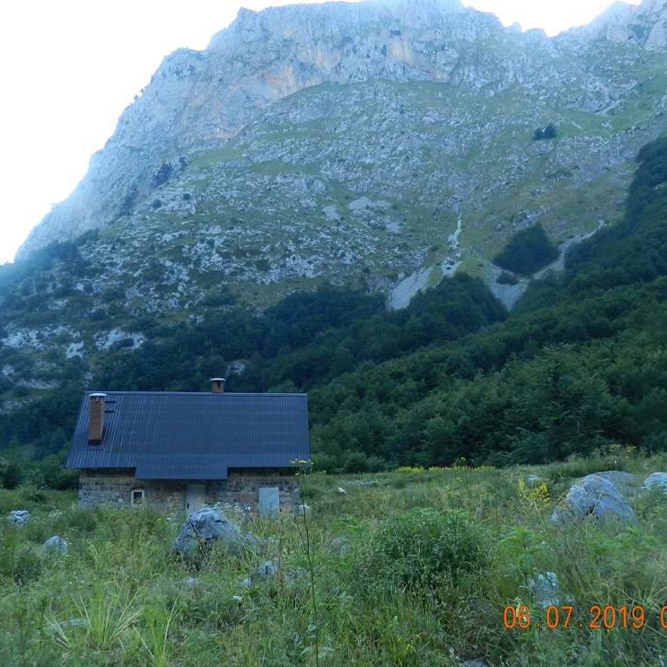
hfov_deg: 57.3
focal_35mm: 28
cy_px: 344
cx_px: 326
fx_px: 610
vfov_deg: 57.3
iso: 160
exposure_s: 1/160
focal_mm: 4
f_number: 3.4
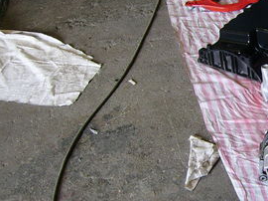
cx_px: 269
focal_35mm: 83
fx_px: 642
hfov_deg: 22.6
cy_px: 90
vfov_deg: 17.7
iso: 100
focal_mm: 5.95
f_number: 2.8
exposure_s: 1/16
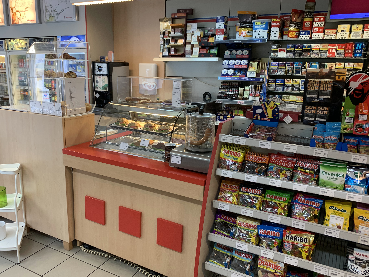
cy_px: 139
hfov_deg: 61.6
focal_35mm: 29
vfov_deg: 48.2
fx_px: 309
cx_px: 169
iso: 64
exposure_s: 1/50
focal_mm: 4.25
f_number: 1.8
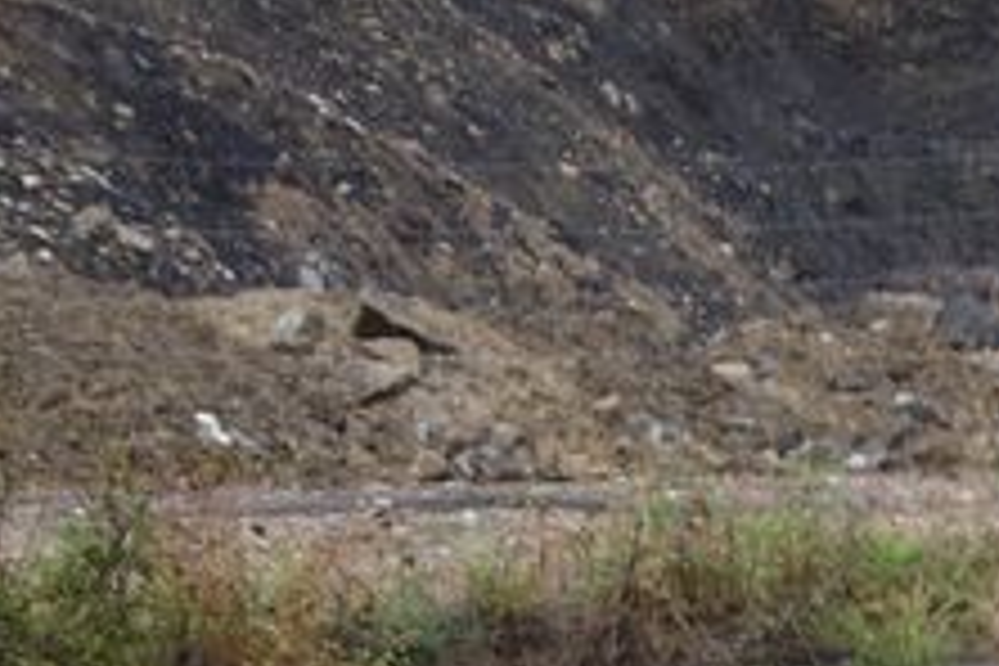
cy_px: 1235
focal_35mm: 129
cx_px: 2290
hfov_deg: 12.8
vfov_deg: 10.0
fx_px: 3579
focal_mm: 10.4
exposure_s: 1/800
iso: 125
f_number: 2.2
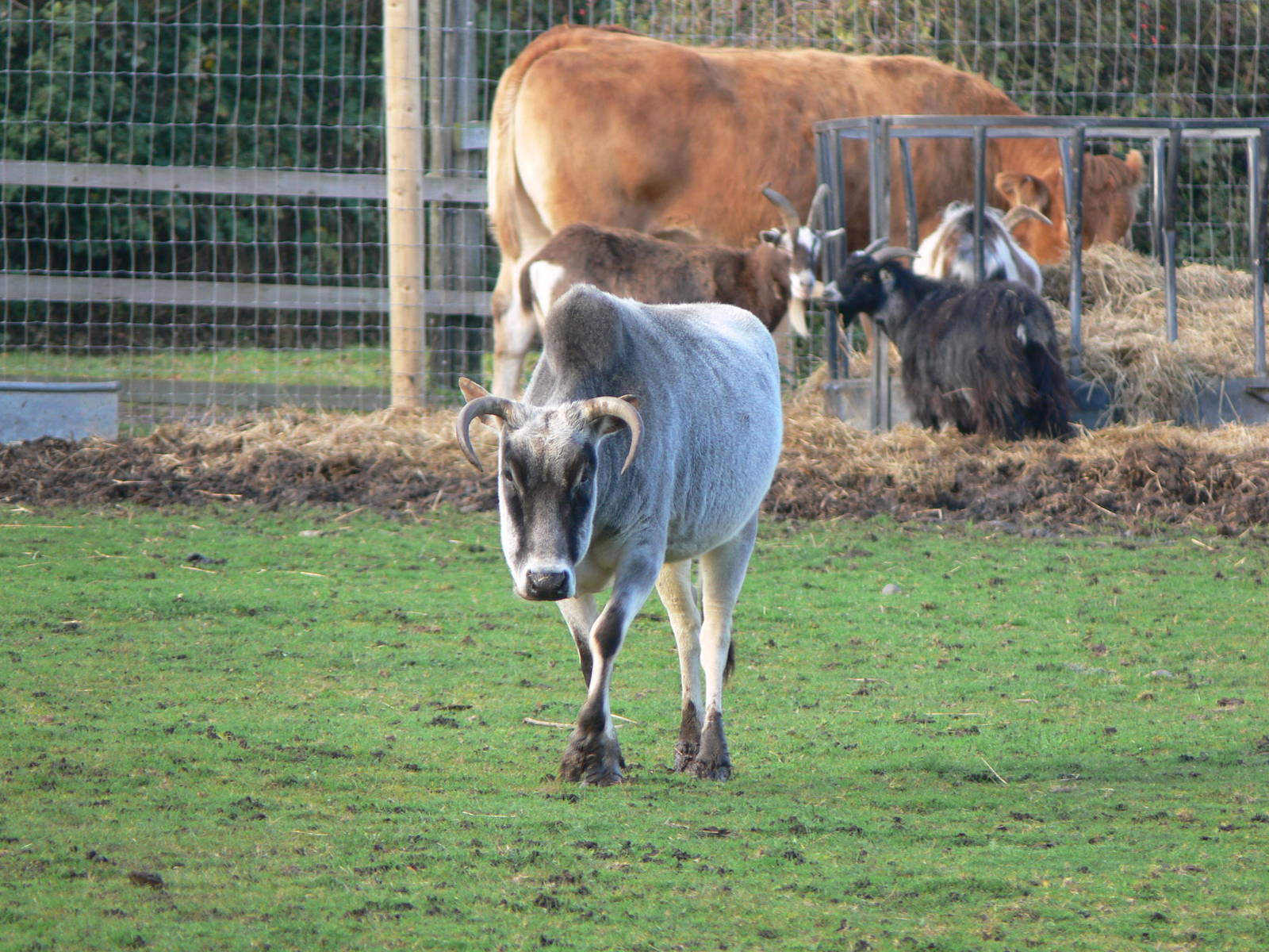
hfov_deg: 4.7
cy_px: 476
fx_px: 15397
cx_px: 634
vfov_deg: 3.5
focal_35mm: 420
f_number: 4
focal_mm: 88.8
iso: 80
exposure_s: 1/60
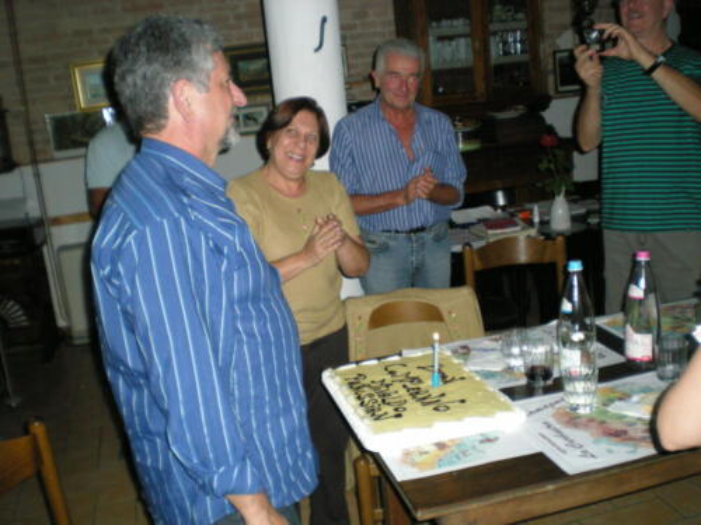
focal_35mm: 38
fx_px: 770
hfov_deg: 49.0
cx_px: 350
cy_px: 262
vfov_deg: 37.7
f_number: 3.1
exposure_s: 1/60
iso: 226
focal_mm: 6.3
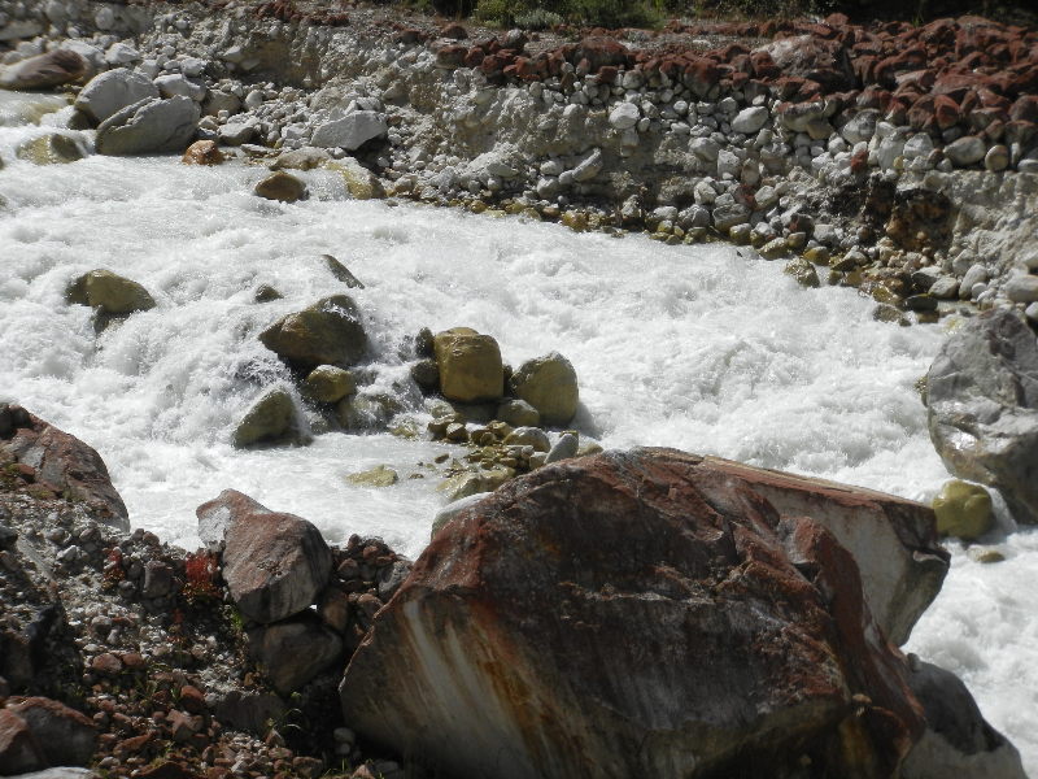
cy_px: 390
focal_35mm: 165
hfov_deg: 12.0
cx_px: 519
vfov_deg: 9.0
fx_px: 4948
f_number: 5.3
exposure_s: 1/1600
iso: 160
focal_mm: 29.7
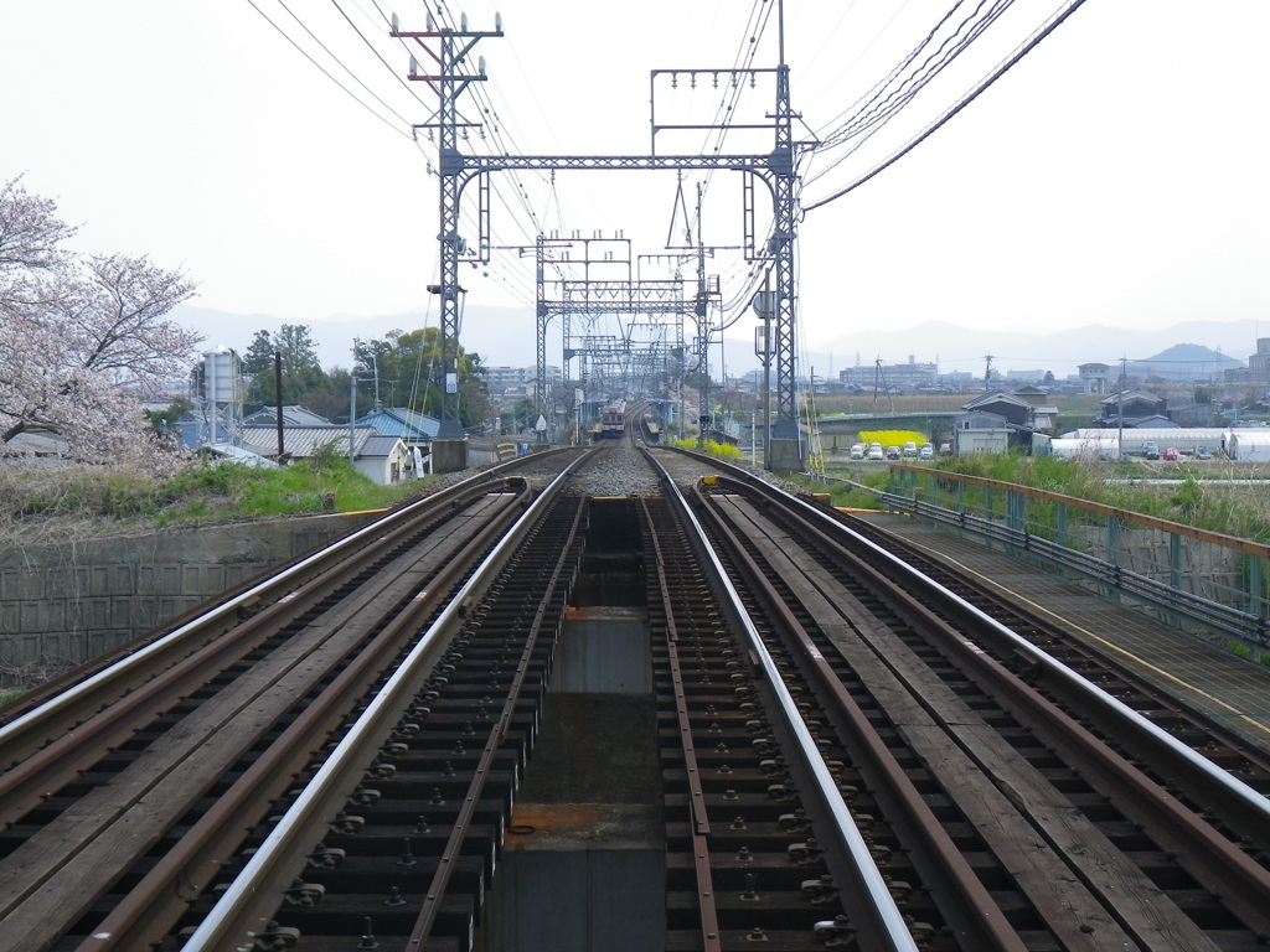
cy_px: 476
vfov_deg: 28.6
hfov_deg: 37.5
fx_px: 1871
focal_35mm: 51
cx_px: 635
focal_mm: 9.1
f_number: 5.3
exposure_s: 1/250
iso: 100
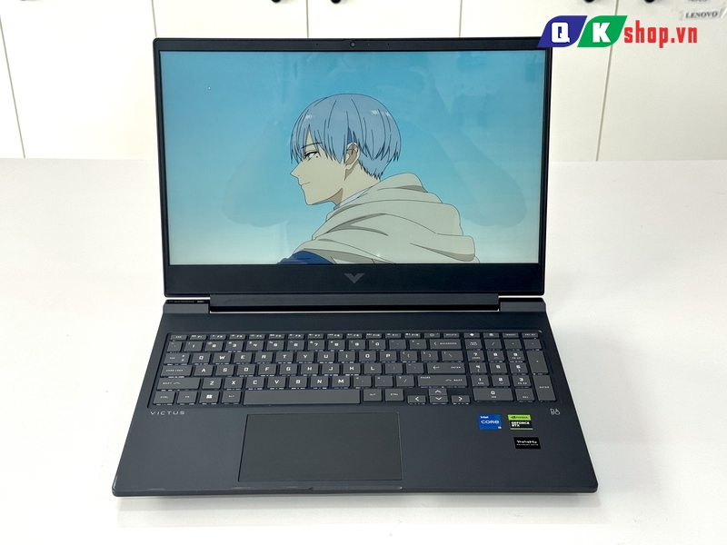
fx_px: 1008
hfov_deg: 39.7
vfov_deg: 30.3
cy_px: 272
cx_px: 364
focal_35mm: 48
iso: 50
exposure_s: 1/138
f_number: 1.78
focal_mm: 6.76
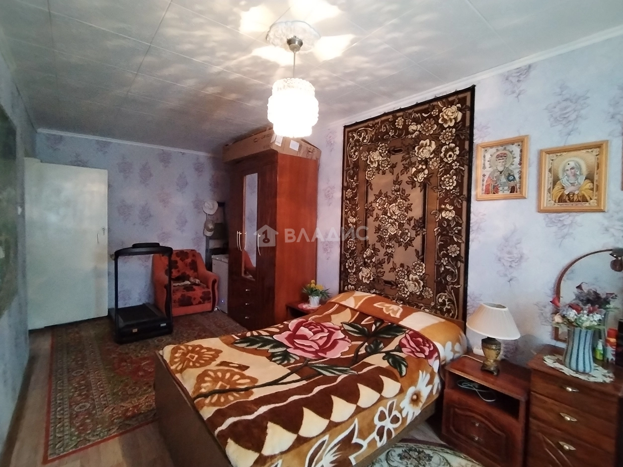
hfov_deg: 91.0
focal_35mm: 17
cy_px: 234
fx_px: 306
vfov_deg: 74.7
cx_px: 312
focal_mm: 1.42
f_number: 2.2
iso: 1114
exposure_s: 1/33.3
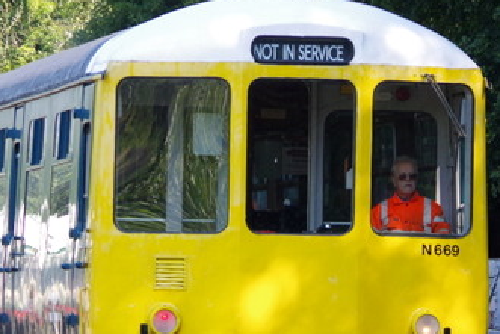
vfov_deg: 3.8
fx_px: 5030
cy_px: 201
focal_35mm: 362
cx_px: 279
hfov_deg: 5.7
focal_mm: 100
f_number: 8
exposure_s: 1/320
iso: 800
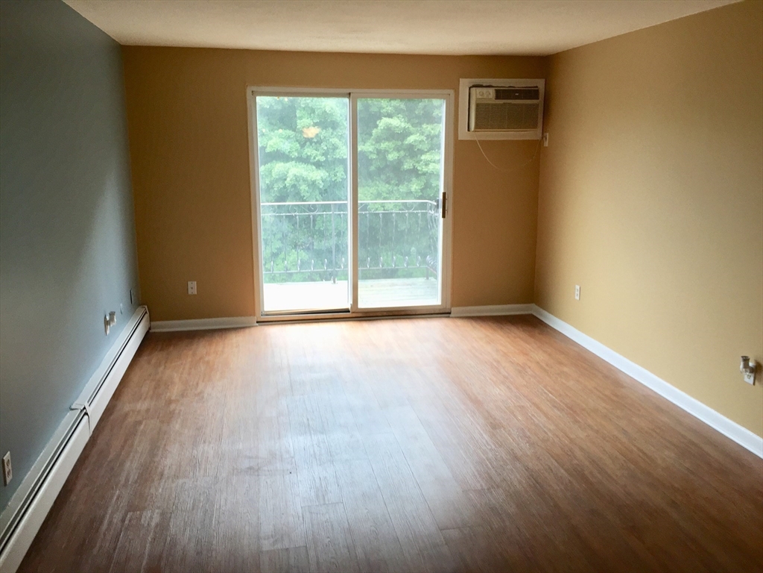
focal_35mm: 29
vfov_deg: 48.2
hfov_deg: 61.7
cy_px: 286
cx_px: 382
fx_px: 639
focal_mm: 4.15
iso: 50
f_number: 2.2
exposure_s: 1/120
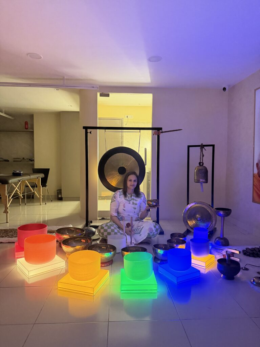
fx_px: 240
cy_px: 174
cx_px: 130
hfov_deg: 56.8
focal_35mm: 24
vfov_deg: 71.6
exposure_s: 1/25
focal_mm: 6.76
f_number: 1.78
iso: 1000
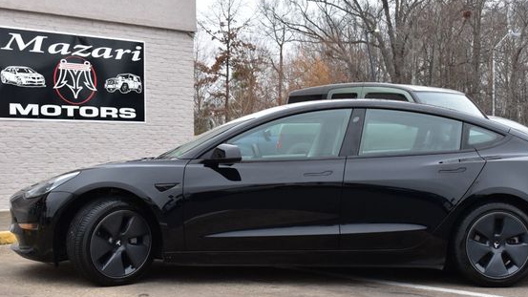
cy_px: 168
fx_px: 890
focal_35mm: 64
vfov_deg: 18.9
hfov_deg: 33.0
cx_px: 289
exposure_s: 1/100
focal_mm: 35
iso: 400
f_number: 9
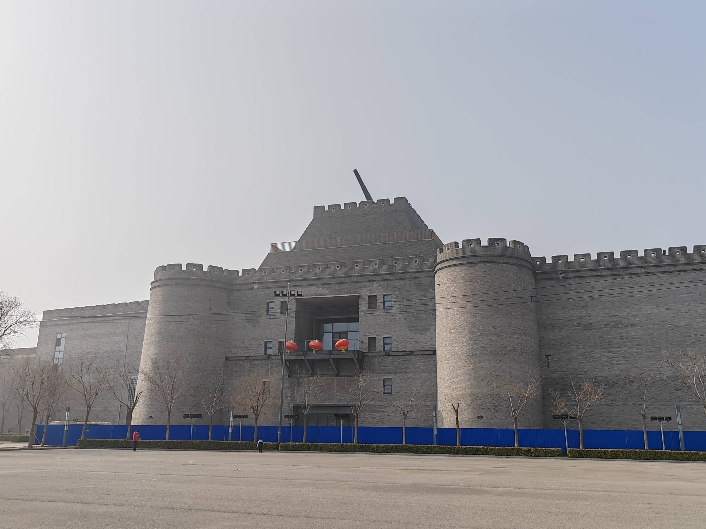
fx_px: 673
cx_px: 353
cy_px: 264
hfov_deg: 55.4
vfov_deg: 42.9
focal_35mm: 33
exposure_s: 1/1486
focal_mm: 6.14
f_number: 1.8
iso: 49
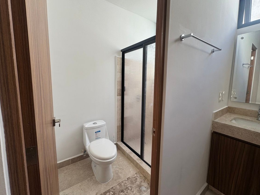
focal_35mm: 15
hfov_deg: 98.2
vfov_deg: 81.7
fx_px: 113
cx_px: 130
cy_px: 92
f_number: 2.2
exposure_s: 1/99
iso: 50
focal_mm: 2.22
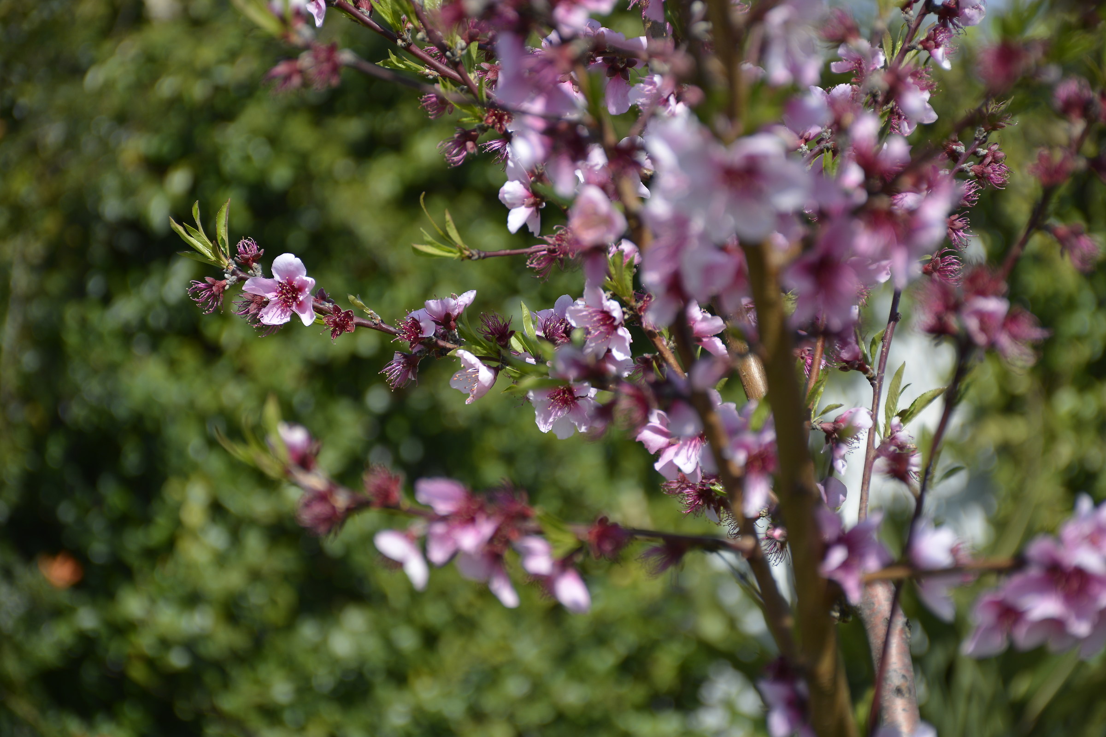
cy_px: 368
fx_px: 4608
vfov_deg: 9.1
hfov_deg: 13.7
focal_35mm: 150
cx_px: 553
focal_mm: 100
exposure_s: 1/500
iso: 100
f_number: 5.6
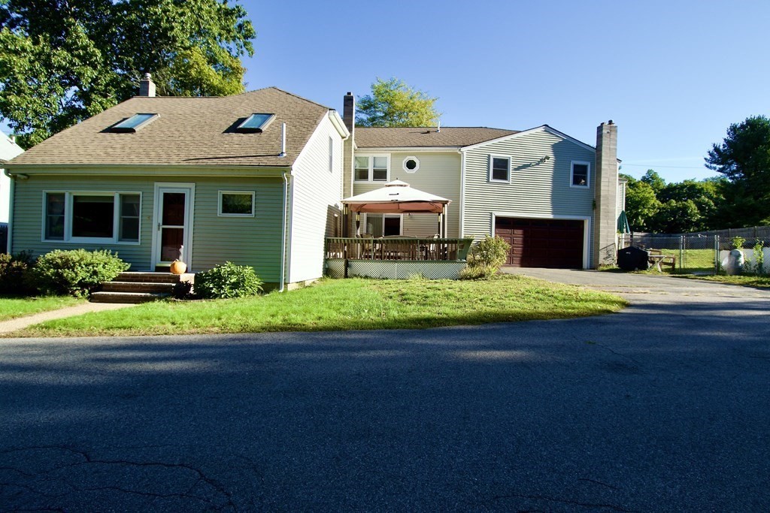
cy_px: 256
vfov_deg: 67.4
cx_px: 385
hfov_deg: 90.0
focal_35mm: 18
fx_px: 385
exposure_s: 1/320
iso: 400
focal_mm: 12
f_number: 10
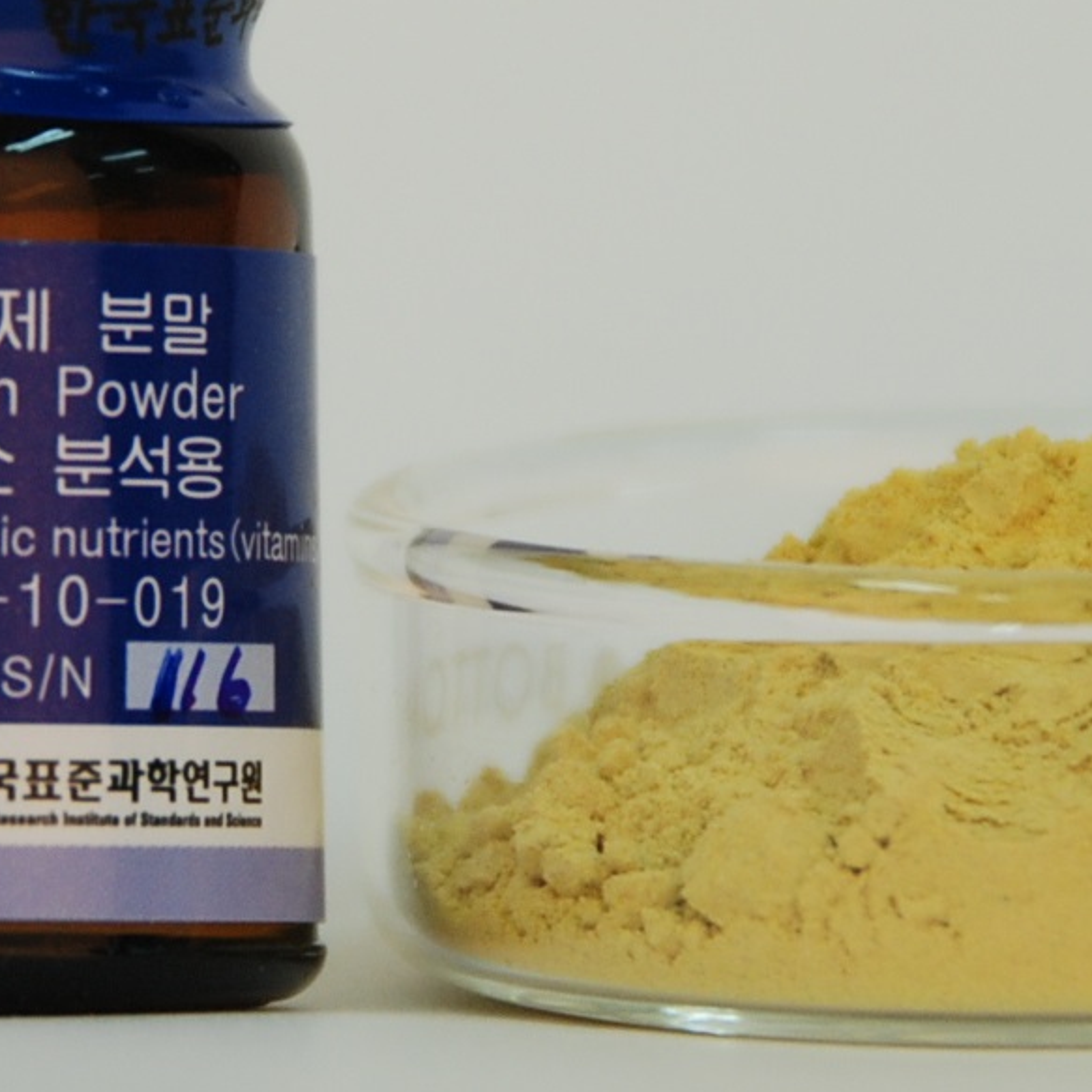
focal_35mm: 848
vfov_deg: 2.1
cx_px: 435
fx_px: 30265
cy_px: 243
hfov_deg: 2.1
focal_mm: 200
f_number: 5.6
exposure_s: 1/60
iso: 400
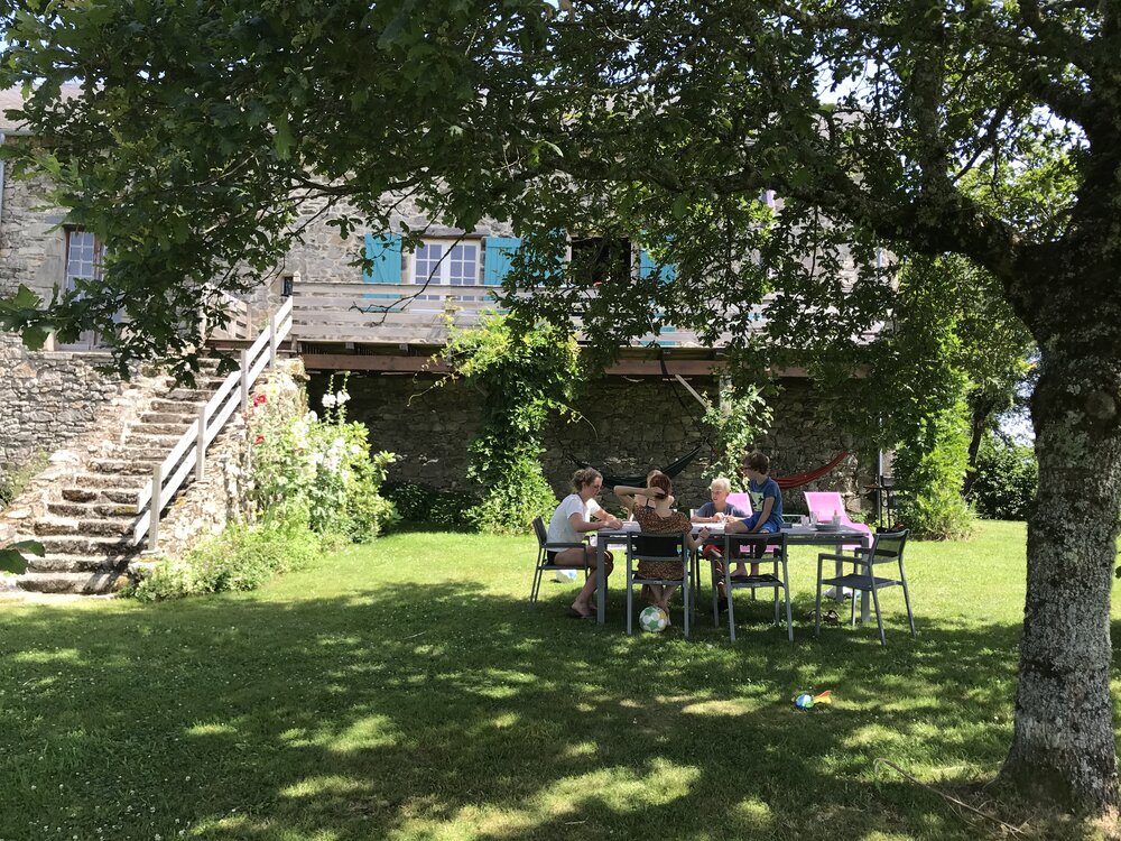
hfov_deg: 63.4
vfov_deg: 49.7
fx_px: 907
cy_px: 420
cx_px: 560
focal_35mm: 28
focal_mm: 3.99
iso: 20
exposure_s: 1/484
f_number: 1.8
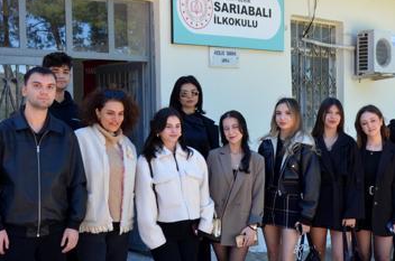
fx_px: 635
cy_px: 115
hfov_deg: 34.4
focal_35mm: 58
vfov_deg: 23.3
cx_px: 237
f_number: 5.6
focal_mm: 22
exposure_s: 1/125
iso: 160
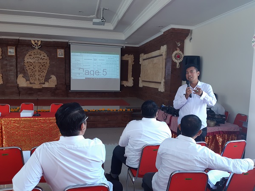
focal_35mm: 26
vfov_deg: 53.1
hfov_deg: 67.3
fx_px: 192
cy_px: 96
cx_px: 128
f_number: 1.7
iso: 50
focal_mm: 3.93
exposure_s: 1/50
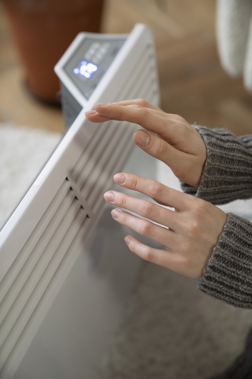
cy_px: 190
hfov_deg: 19.5
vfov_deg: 28.8
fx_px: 735
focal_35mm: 70
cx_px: 126
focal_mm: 70
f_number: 2.8
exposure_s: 1/200
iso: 500
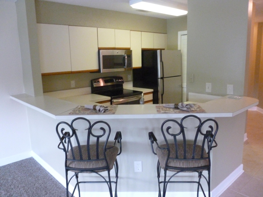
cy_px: 98
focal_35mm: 28
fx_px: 213
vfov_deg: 49.7
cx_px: 132
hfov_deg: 63.4
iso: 800
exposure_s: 1/40
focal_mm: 5
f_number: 3.3
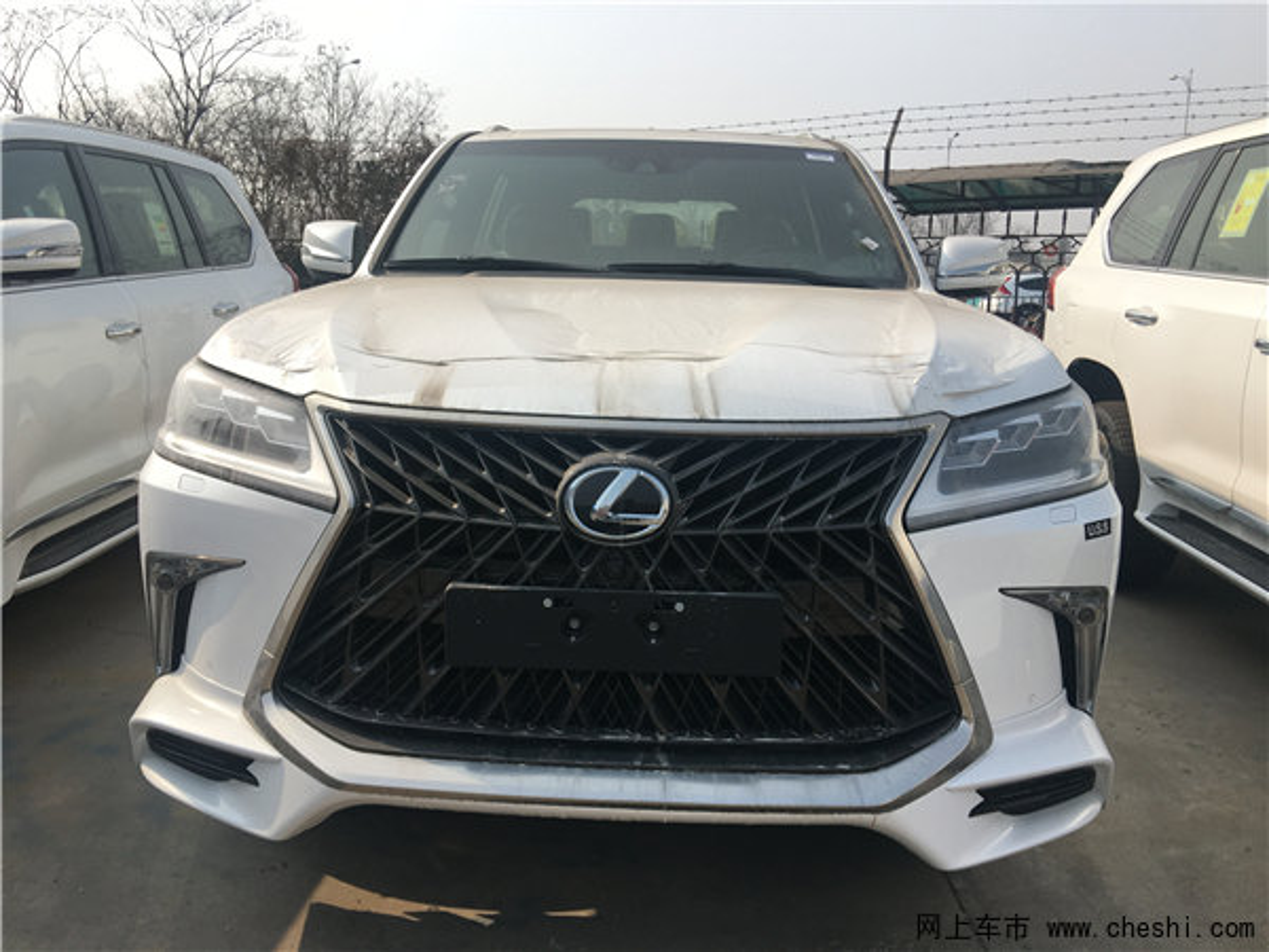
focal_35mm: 29
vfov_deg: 48.2
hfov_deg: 61.7
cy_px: 476
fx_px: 1063
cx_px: 634
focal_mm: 4.15
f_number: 2.2
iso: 25
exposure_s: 1/1115
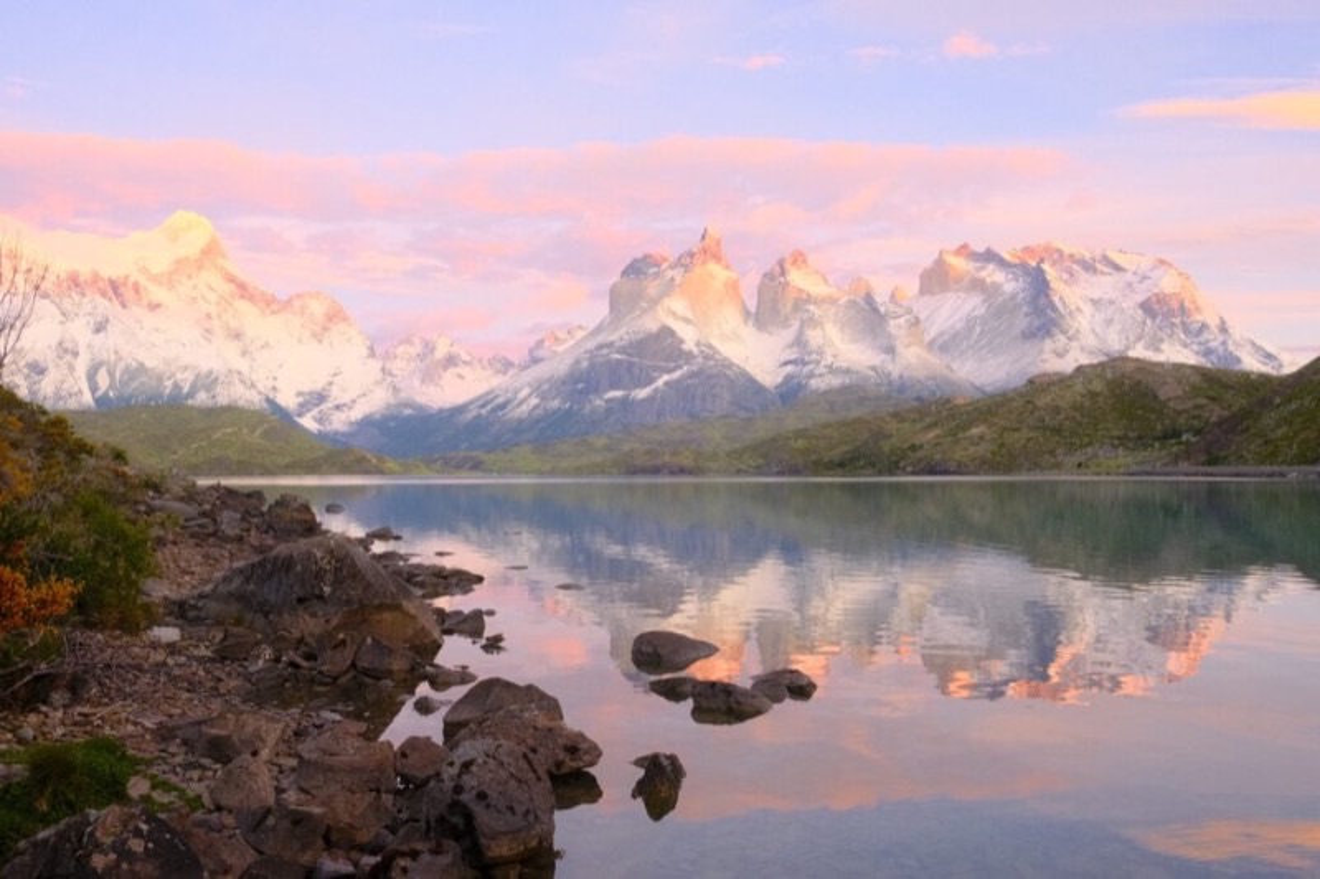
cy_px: 440
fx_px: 1063
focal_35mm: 29
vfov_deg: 44.9
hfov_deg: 63.7
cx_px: 660
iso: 2000
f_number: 9
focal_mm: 19.6
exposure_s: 1/27
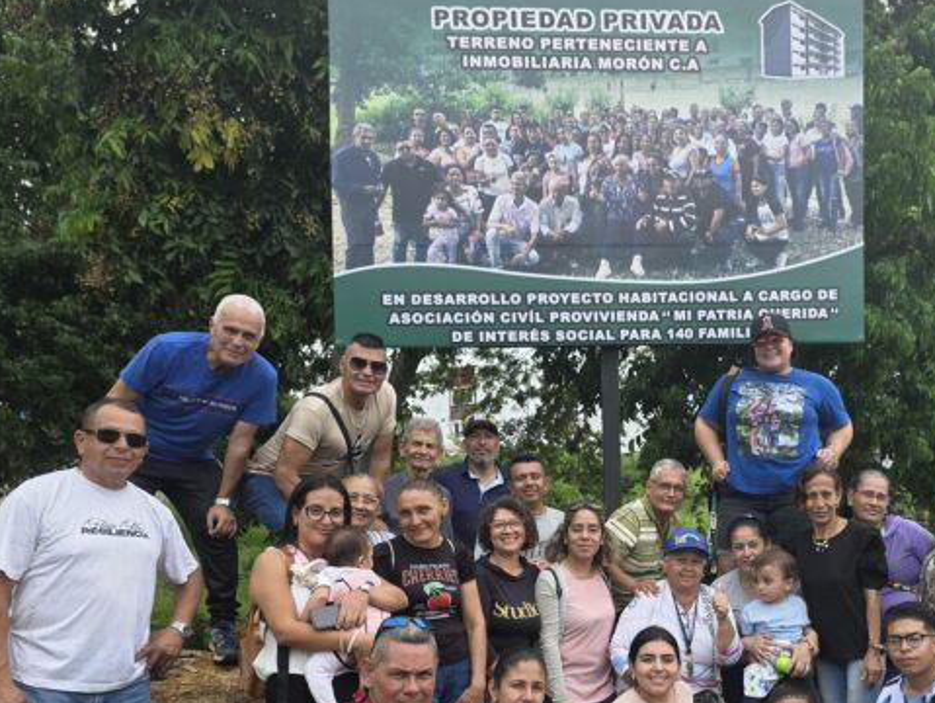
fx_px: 973
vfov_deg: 38.9
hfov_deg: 50.3
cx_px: 632
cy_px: 511
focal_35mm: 36
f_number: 1.7
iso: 80
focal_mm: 6.3
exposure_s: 1/1593
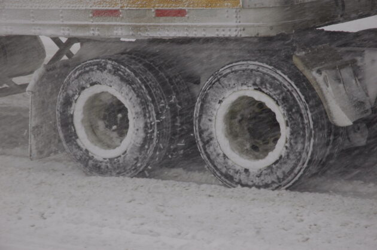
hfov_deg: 19.5
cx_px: 188
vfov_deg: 13.0
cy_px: 125
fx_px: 1099
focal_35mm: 105
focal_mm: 70
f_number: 7.1
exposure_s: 1/200
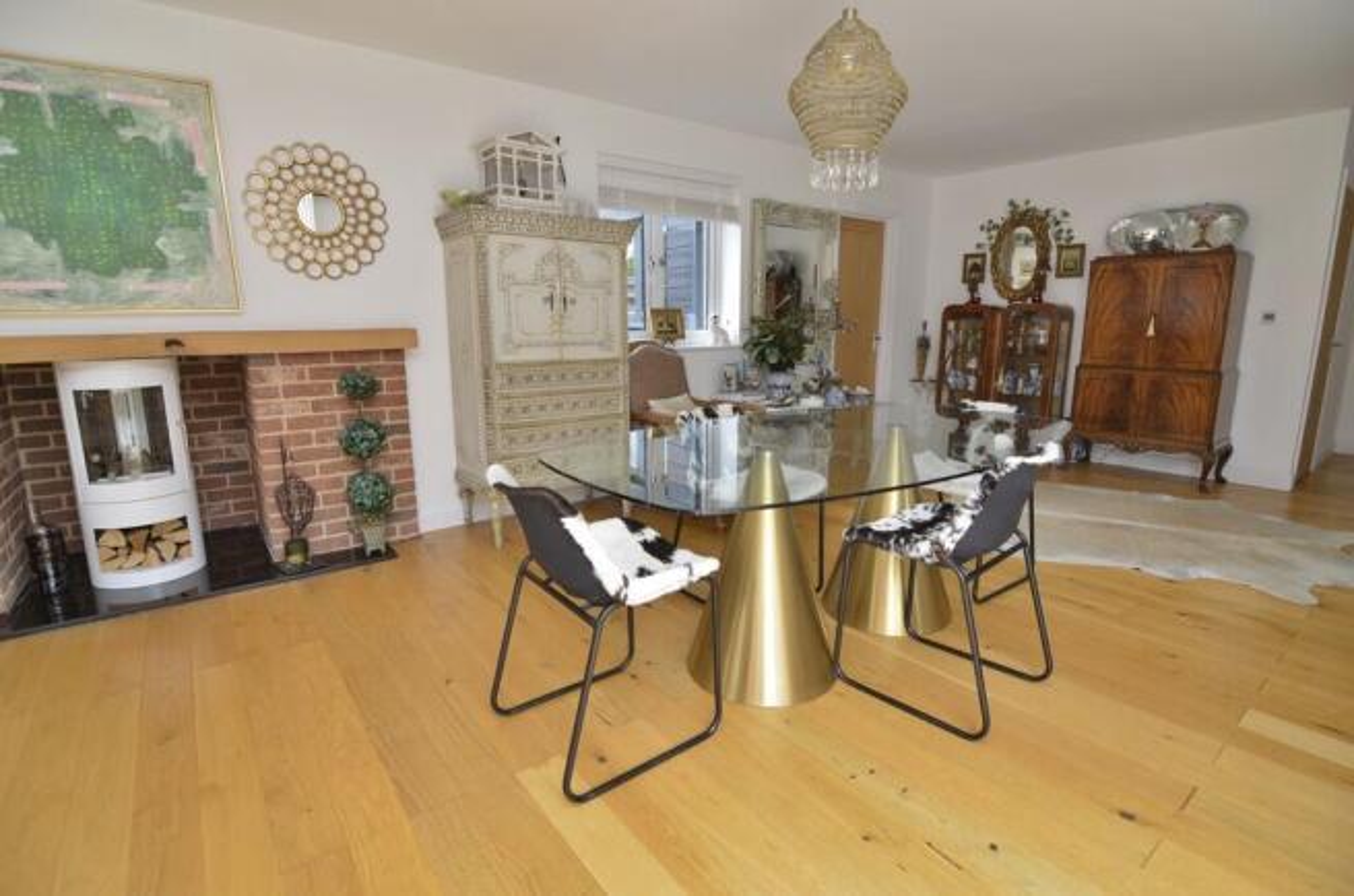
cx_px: 677
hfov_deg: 95.1
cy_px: 448
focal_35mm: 16
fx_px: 619
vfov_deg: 71.8
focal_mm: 11
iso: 200
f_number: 4
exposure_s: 1/60
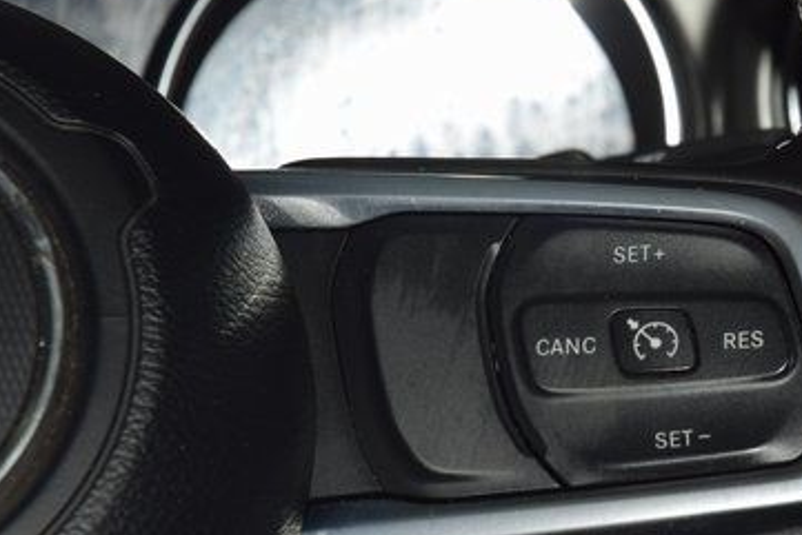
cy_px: 370
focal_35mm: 186
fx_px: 4145
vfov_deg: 7.4
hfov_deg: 11.0
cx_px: 622
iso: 100
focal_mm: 70
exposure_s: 1/125
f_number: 8
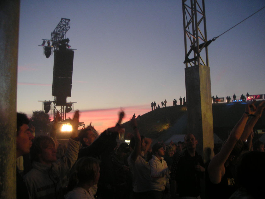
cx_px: 132
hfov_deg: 49.0
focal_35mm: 38
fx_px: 291
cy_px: 100
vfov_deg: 37.7
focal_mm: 6
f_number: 2.8
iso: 100
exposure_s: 1/30
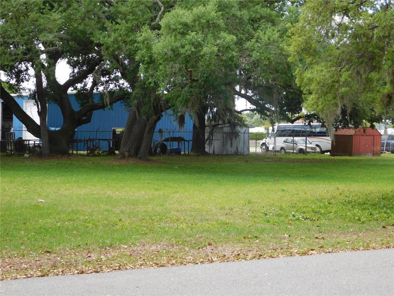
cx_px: 197
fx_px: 808
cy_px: 148
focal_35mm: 71
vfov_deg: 20.7
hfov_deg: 27.4
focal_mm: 12.6
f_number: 4.3
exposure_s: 1/250
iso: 125
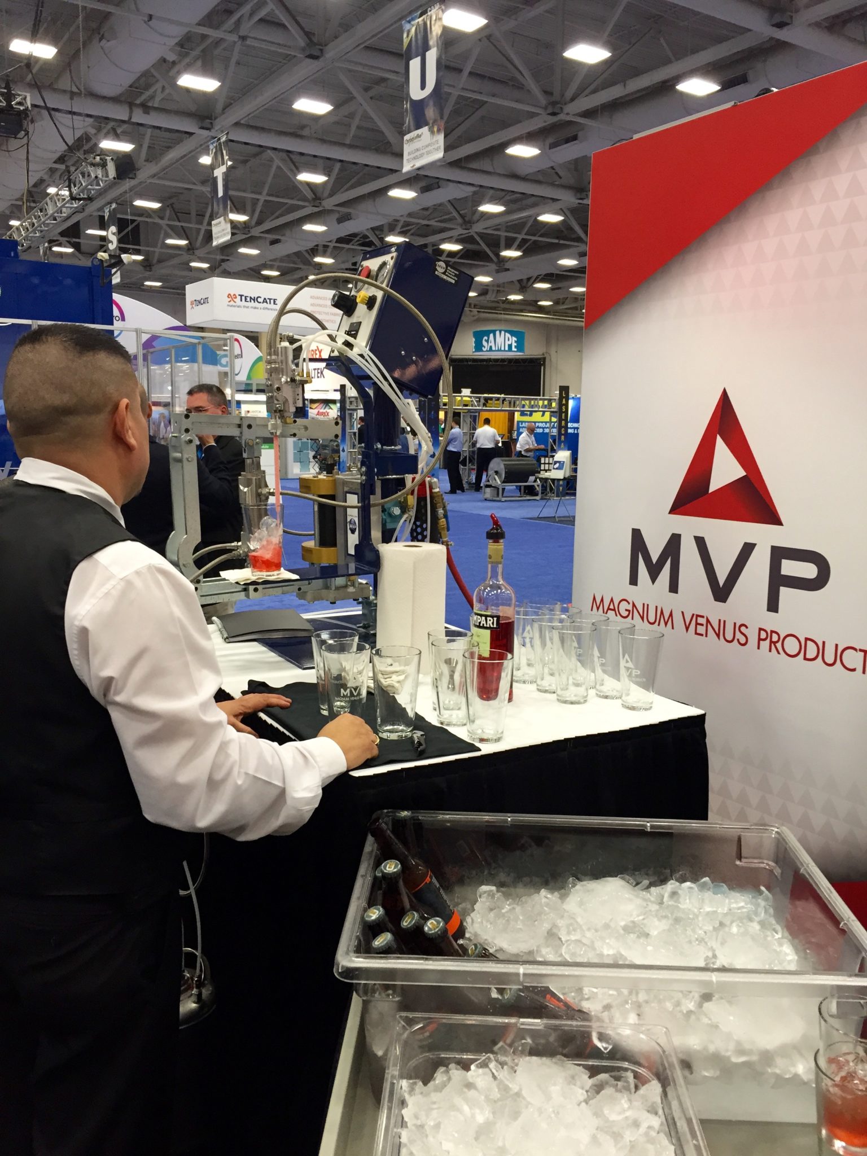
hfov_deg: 48.2
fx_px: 968
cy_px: 578
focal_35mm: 29
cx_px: 434
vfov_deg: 61.7
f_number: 2.2
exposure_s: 1/30
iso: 50
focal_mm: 4.15
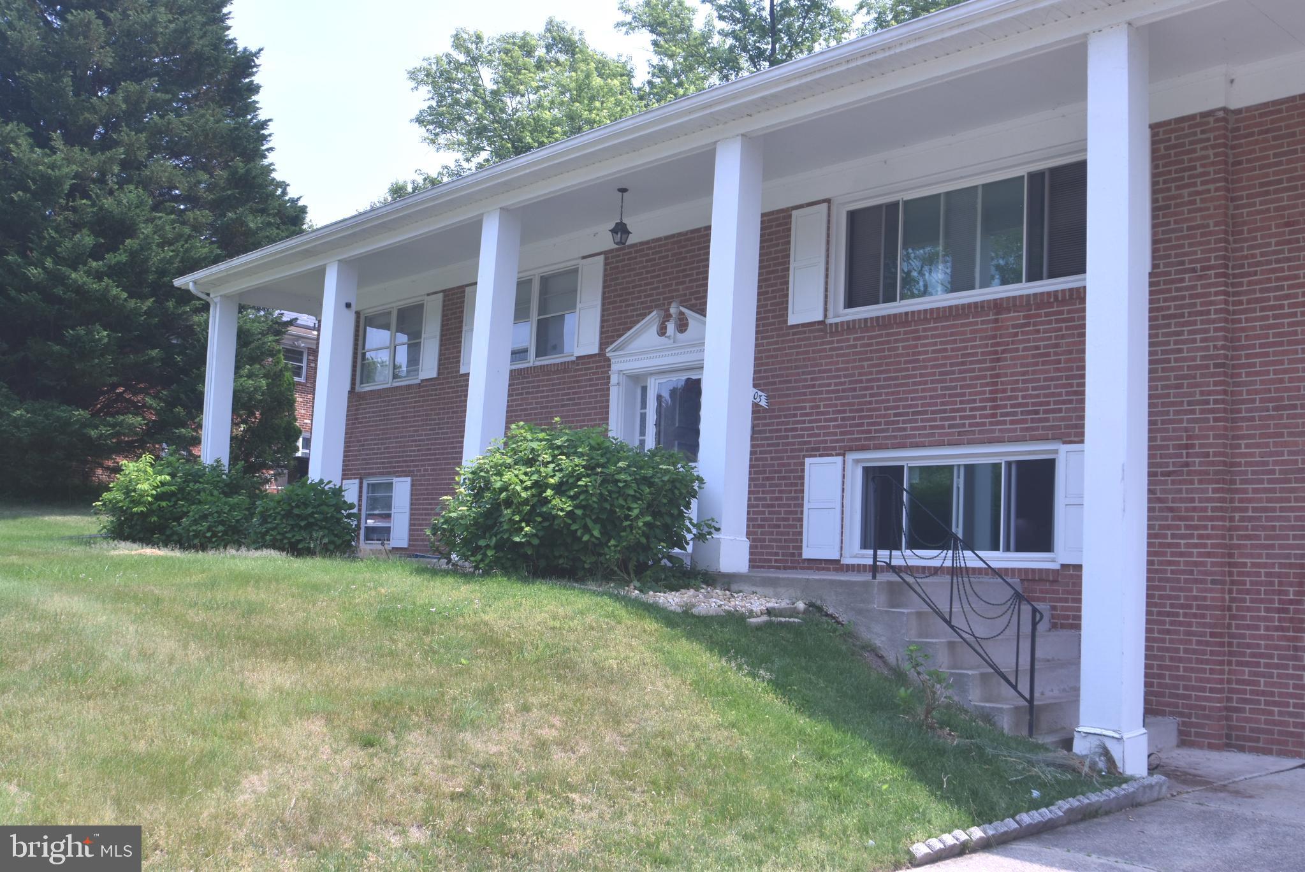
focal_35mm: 36
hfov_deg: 53.1
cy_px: 436
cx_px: 652
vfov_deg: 36.9
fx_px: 1306
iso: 250
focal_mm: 24
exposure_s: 1/60
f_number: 13
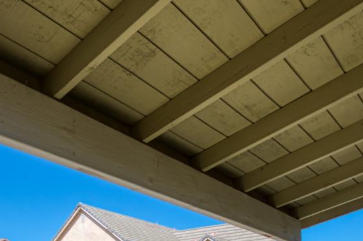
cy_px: 321
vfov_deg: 28.2
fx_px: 383
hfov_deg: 50.7
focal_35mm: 38
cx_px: 196
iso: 400
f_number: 10
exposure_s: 1/640
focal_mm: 14
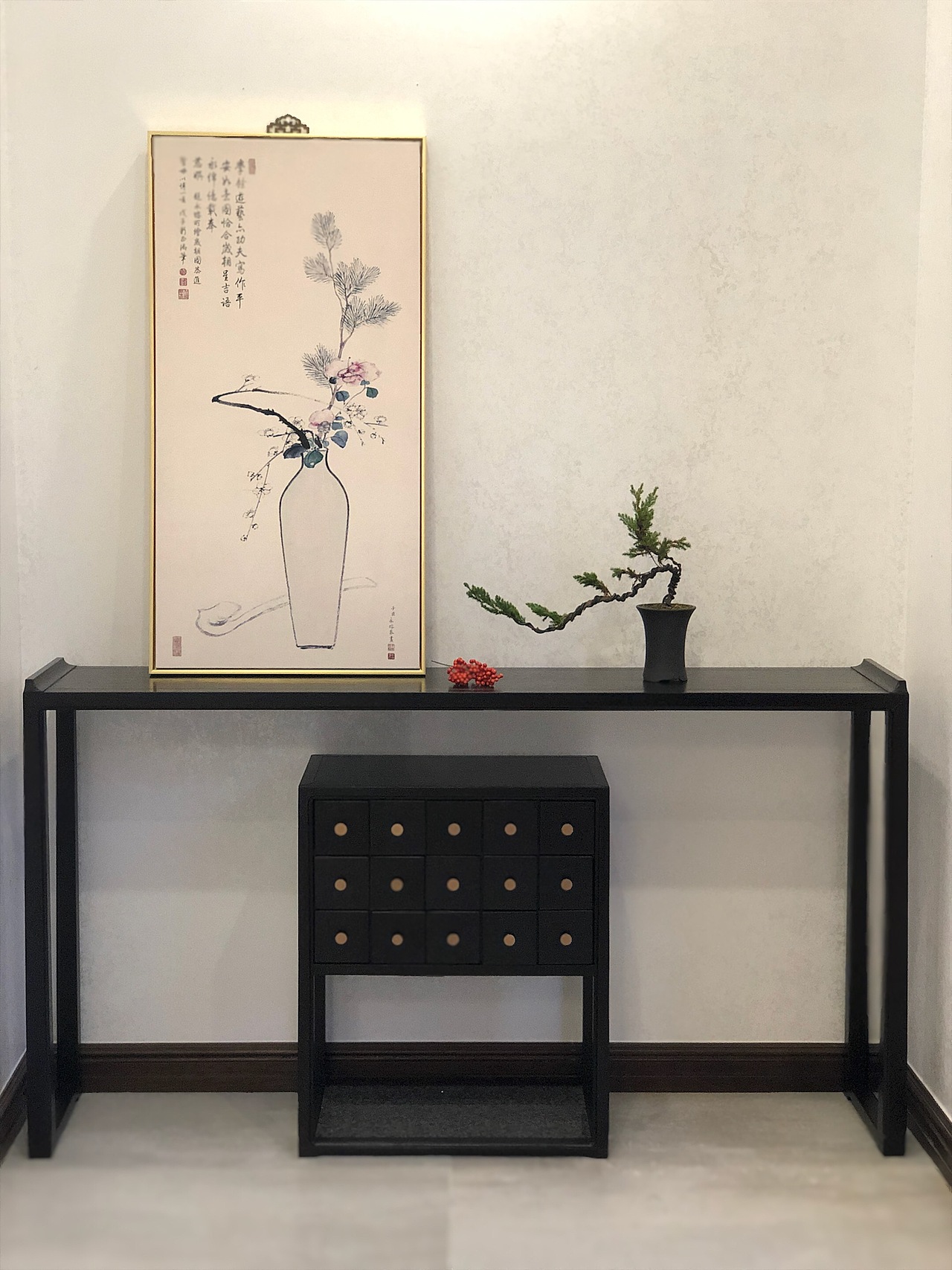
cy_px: 635
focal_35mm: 52
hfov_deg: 28.0
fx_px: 1907
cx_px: 476
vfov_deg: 36.8
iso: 160
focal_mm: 6
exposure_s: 1/33
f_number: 2.4
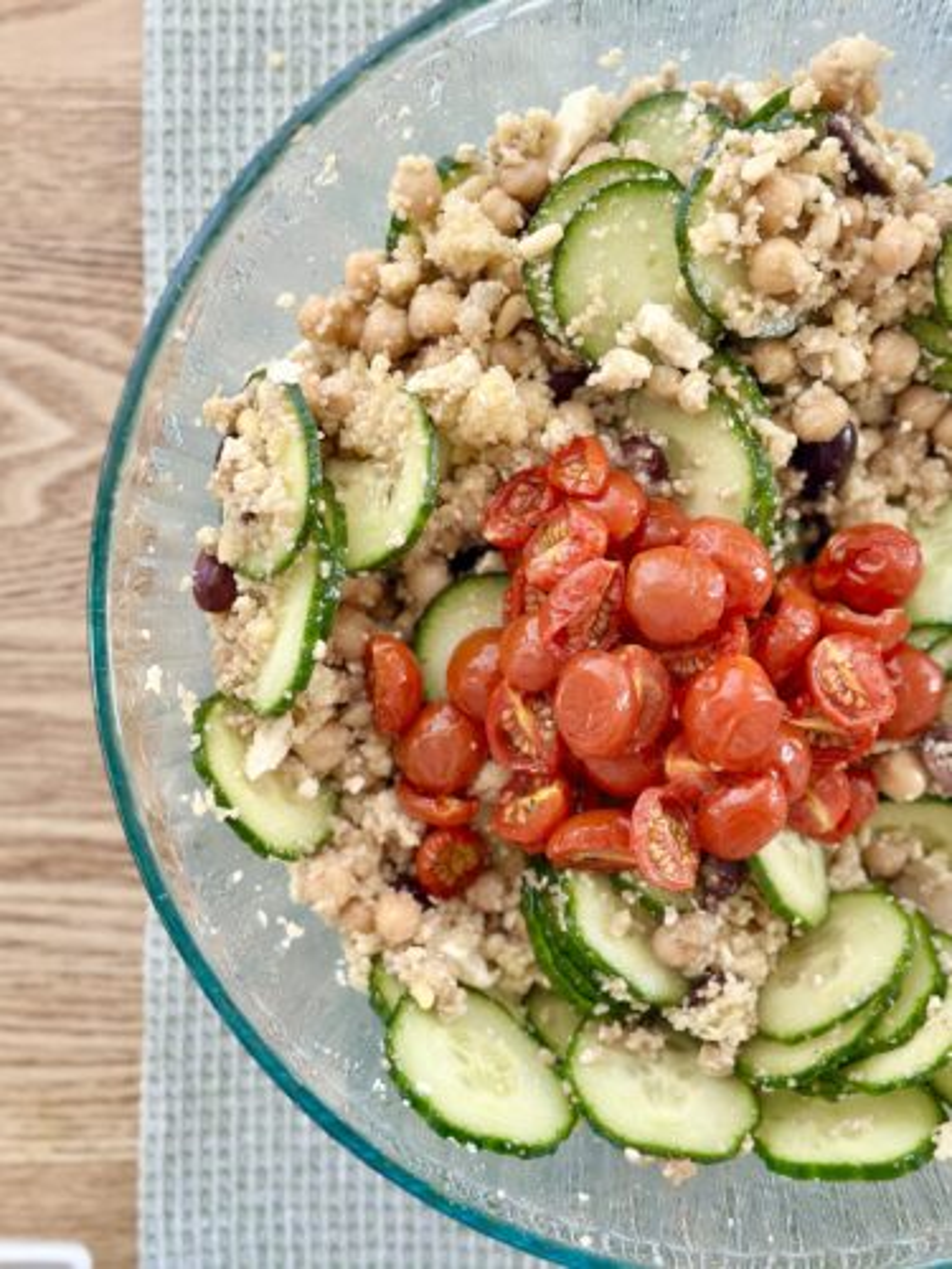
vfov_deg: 39.7
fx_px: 1760
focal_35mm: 48
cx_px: 476
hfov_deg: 30.3
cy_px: 634
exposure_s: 1/100
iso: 125
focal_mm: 6.86
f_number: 1.78
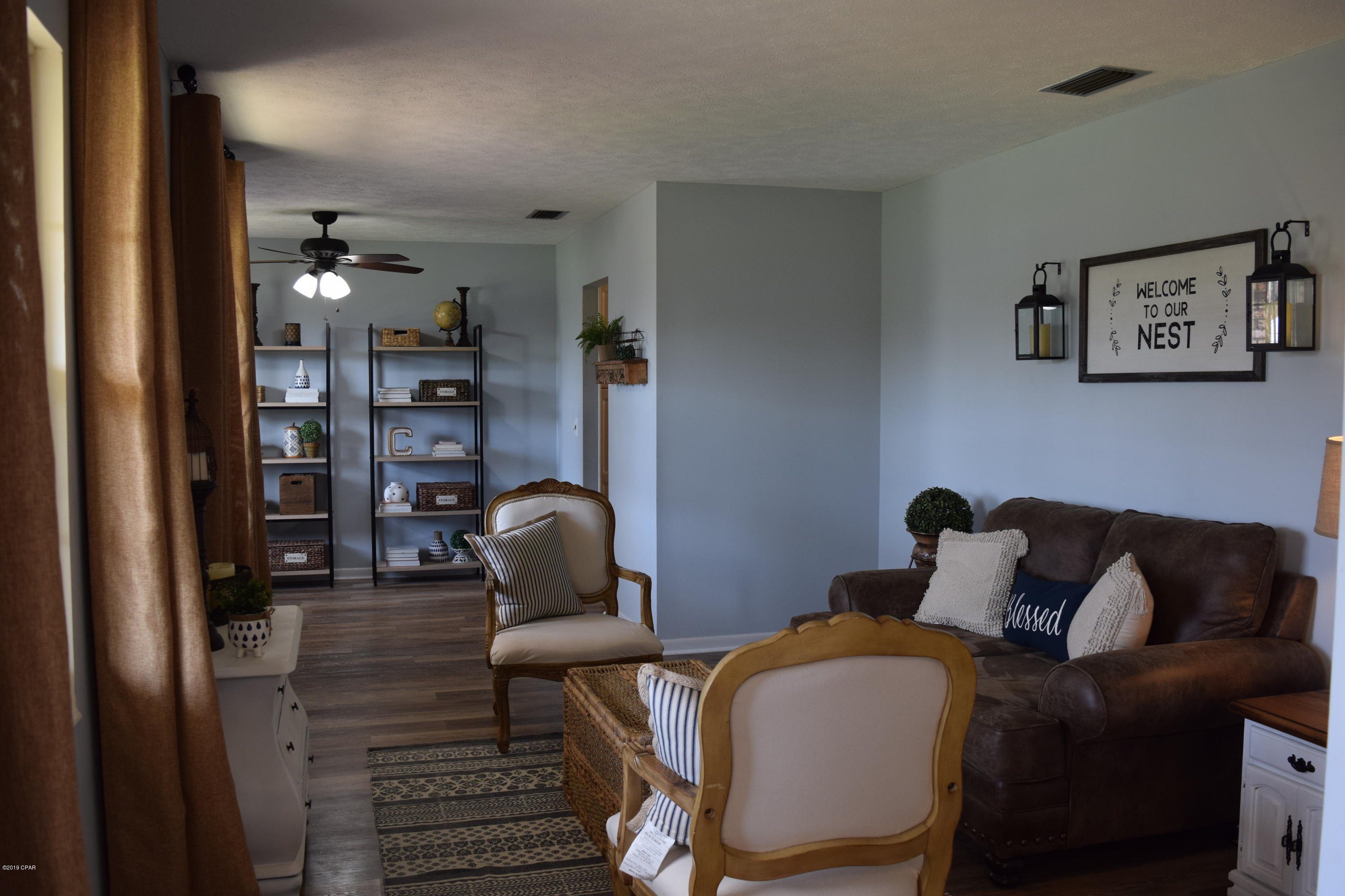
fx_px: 1121
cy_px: 448
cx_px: 672
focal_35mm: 30
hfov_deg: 61.9
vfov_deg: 43.6
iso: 400
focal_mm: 20
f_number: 5
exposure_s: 1/100
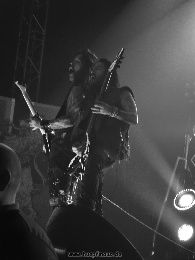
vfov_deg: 19.3
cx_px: 98
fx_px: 766
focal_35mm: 102
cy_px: 130
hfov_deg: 14.5
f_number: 5.3
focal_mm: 18.2
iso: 800
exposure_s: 1/100
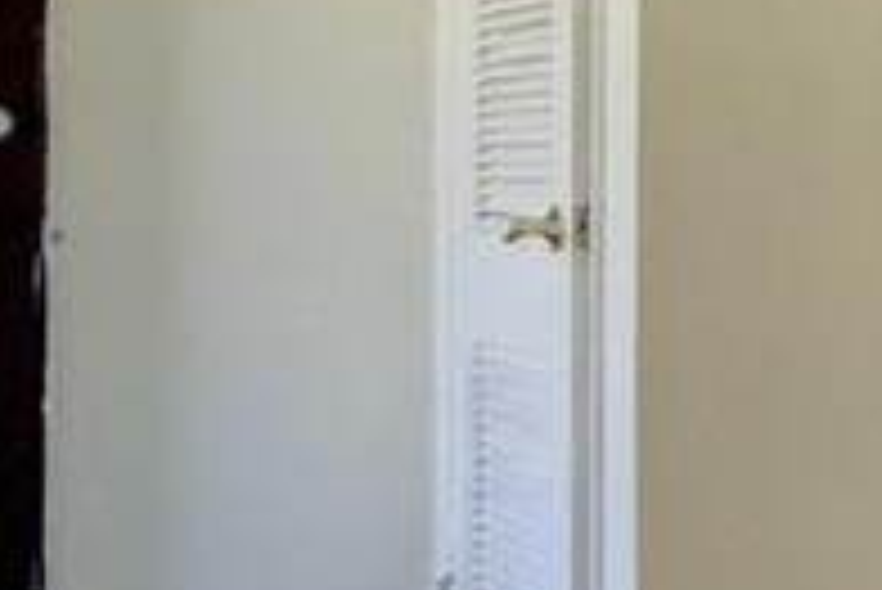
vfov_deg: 14.4
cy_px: 153
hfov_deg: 11.9
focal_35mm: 95
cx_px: 2560
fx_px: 2329
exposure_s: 1/99
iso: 125
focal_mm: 2.22
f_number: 2.2
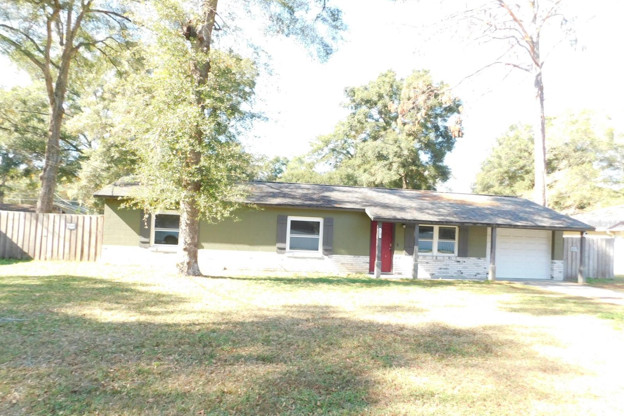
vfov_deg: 53.1
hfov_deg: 73.7
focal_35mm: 24
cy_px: 223
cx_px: 312
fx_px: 416
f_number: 3
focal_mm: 4
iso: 125
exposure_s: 1/160
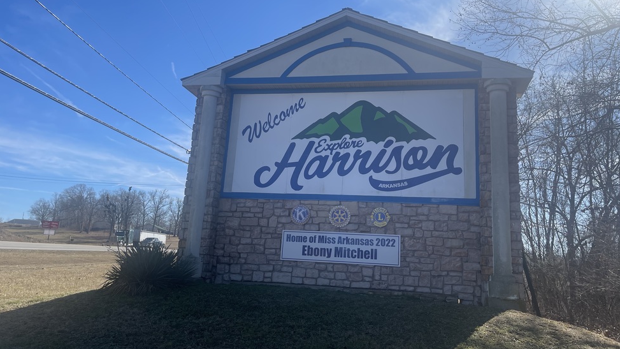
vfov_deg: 41.3
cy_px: 145
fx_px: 460
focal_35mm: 28
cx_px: 317
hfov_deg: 67.9
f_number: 1.6
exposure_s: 1/3165
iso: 32
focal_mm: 5.1
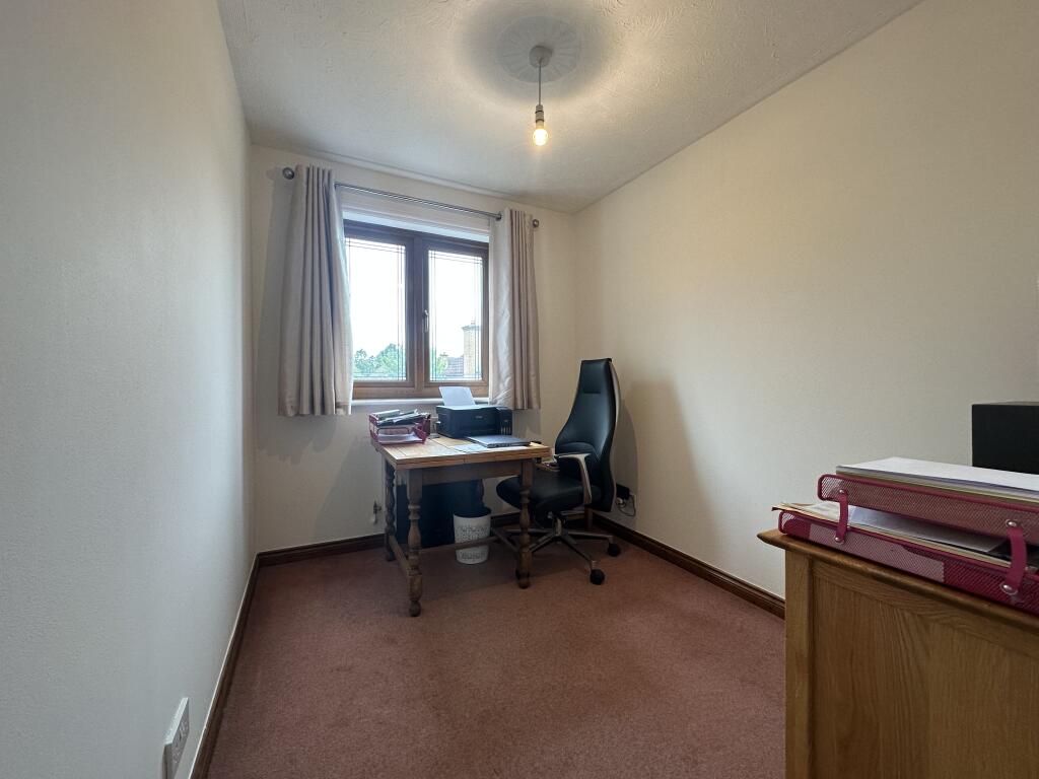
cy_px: 390
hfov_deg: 102.1
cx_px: 520
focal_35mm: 14
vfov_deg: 85.7
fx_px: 420
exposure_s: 1/100
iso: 125
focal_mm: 2.22
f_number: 2.2
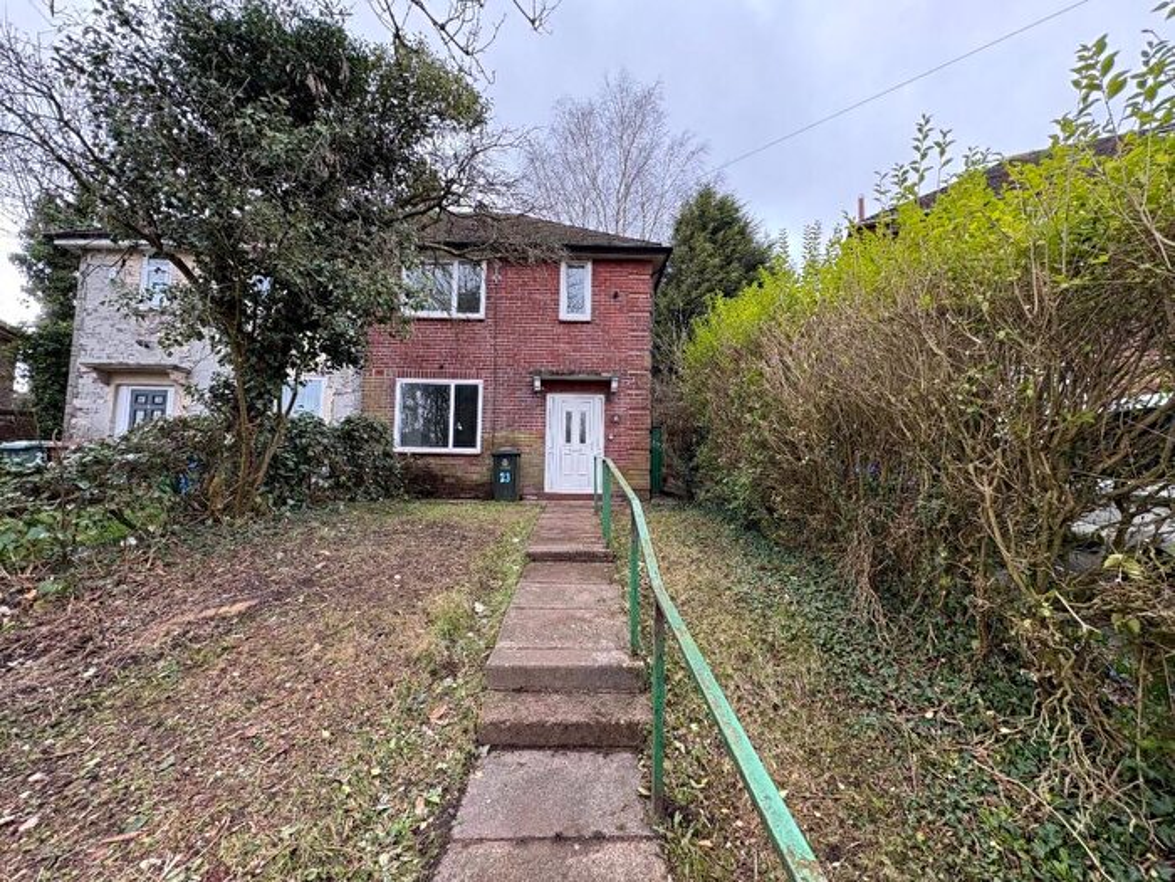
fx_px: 475
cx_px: 588
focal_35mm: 14
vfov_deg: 85.7
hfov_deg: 102.1
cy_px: 441
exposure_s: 1/99
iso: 50
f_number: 2.2
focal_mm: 2.22
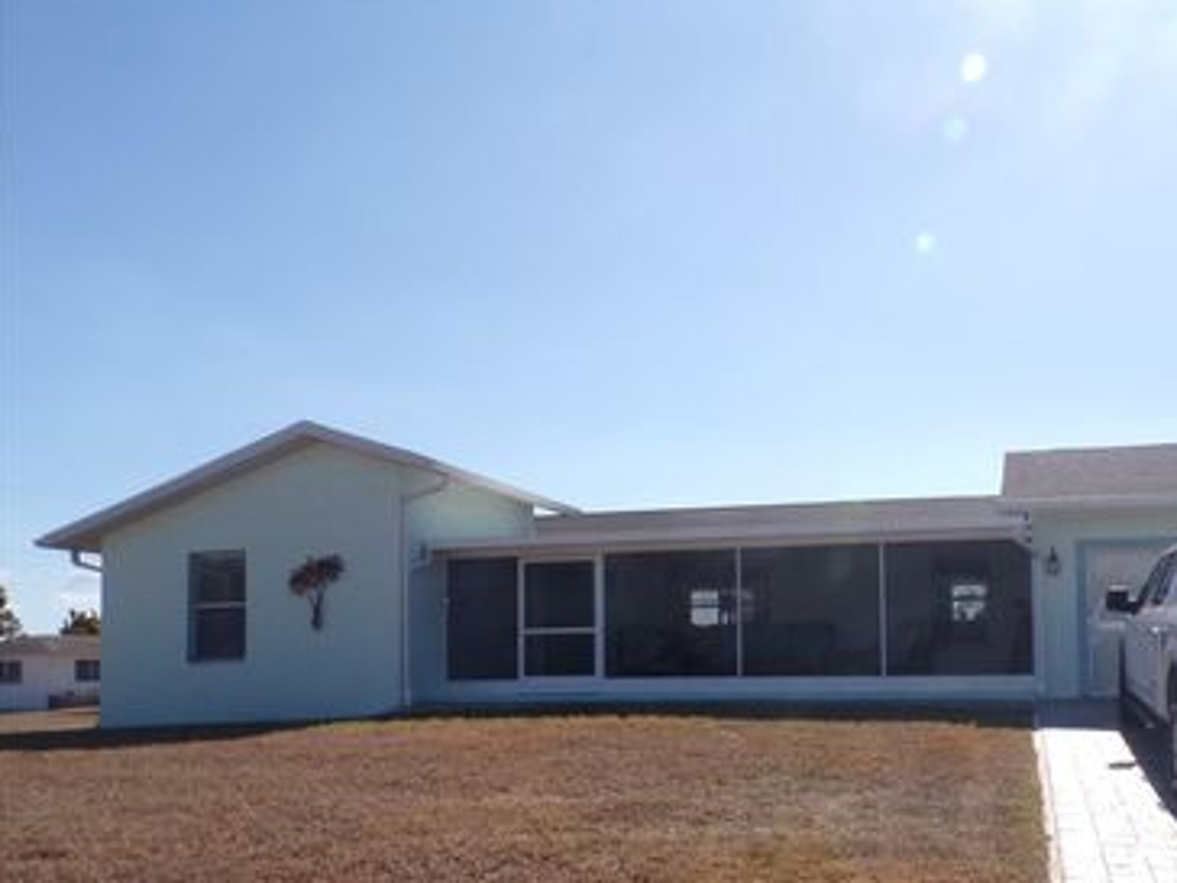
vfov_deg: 42.4
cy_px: 584
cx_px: 805
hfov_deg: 54.0
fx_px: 1122
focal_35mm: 33
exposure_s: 1/400
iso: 80
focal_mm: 4.3
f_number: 5.8
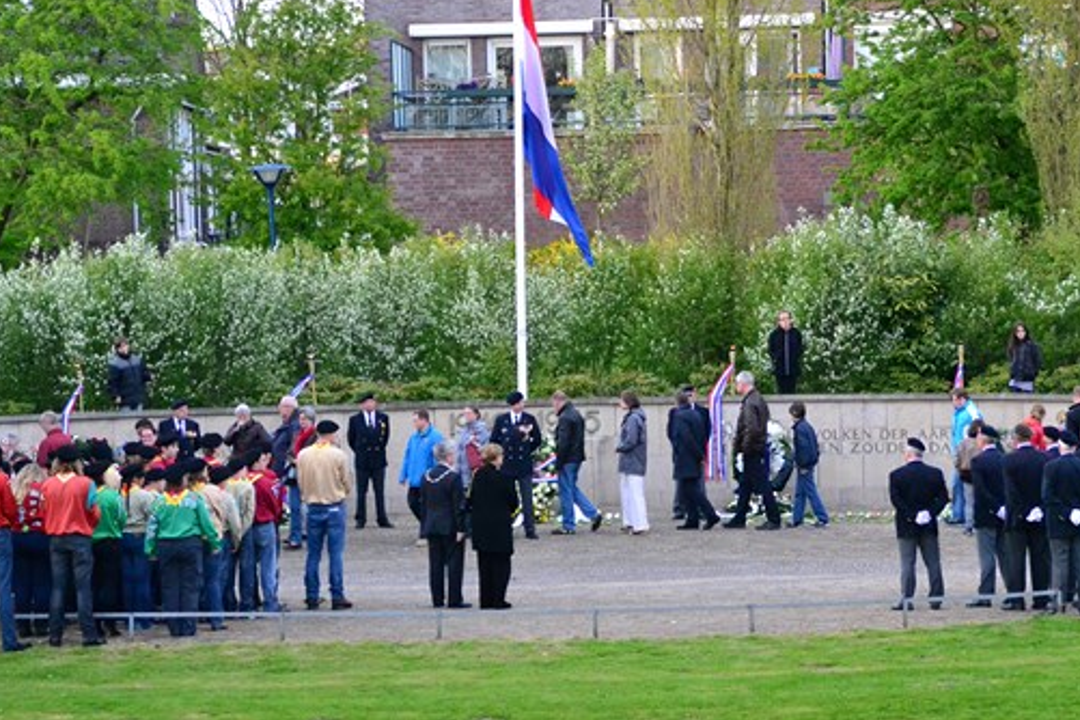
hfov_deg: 15.2
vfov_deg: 10.2
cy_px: 362
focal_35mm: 135
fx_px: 4038
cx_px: 567
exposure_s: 1/500
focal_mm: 75
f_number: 5.6
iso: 3200
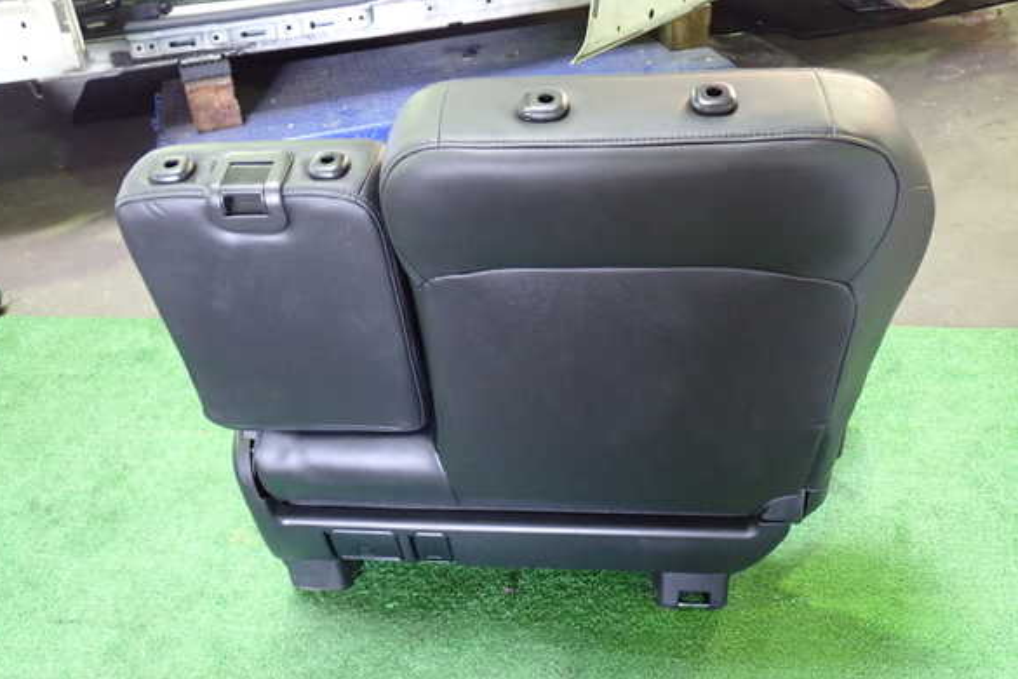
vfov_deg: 41.1
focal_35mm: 32
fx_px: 905
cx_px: 498
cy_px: 348
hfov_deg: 58.7
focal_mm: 5.4
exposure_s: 1/25
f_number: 2.3
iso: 800
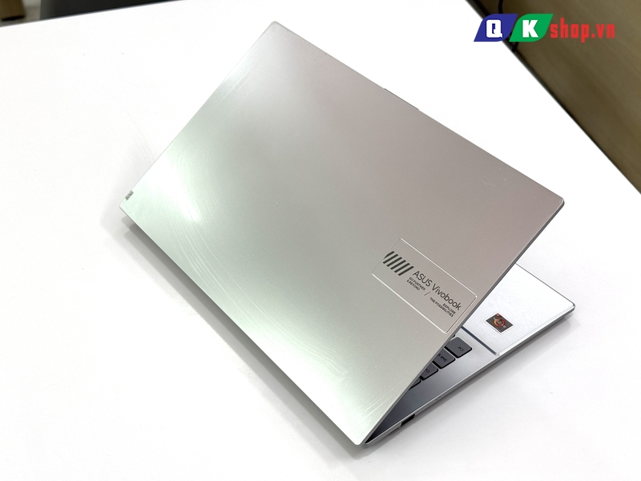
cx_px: 320
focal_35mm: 48
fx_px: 889
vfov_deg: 30.3
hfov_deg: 39.7
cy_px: 240
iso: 50
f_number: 1.78
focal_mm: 6.76
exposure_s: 1/150
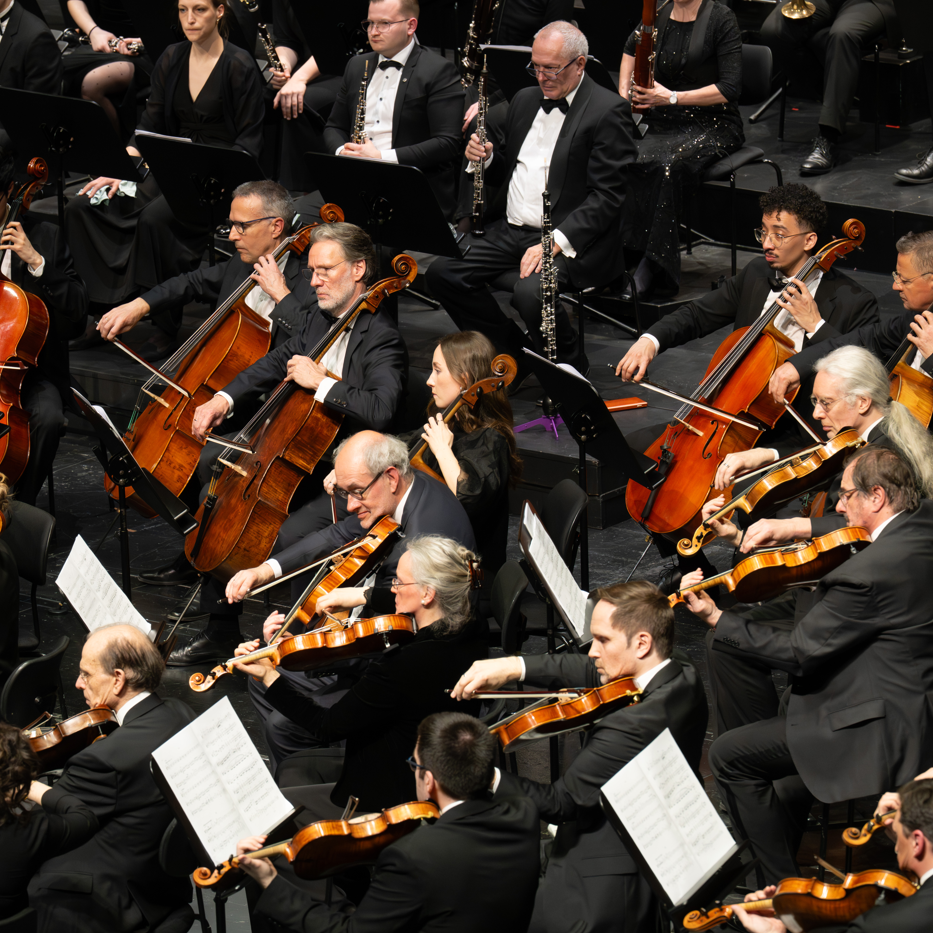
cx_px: 281
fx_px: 7806
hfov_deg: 6.8
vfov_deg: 6.8
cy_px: 465
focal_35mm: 256
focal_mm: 200
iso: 5000
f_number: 7.1
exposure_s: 1/160
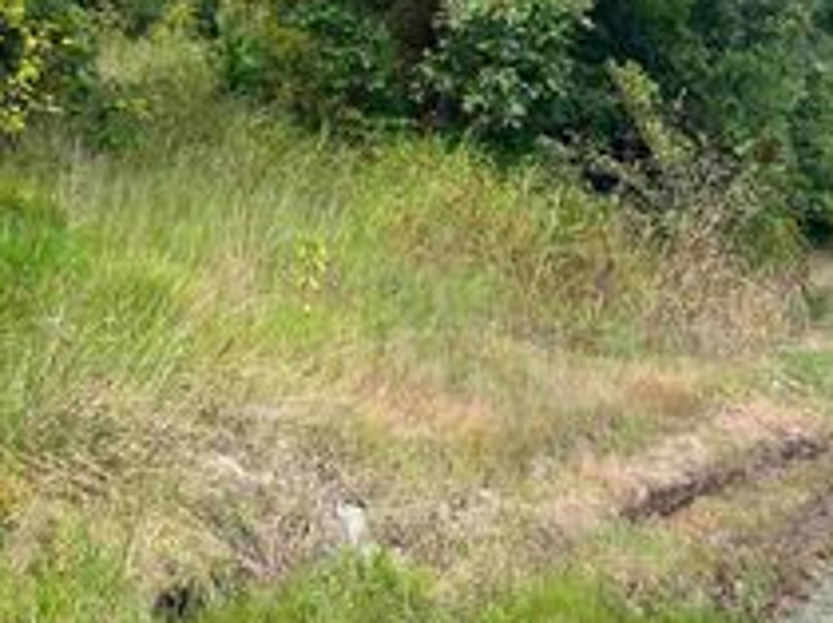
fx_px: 1490
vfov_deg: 22.8
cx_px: 190
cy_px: 18
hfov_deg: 30.6
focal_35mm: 62
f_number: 1.5
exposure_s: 1/1224
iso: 50
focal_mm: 5.7
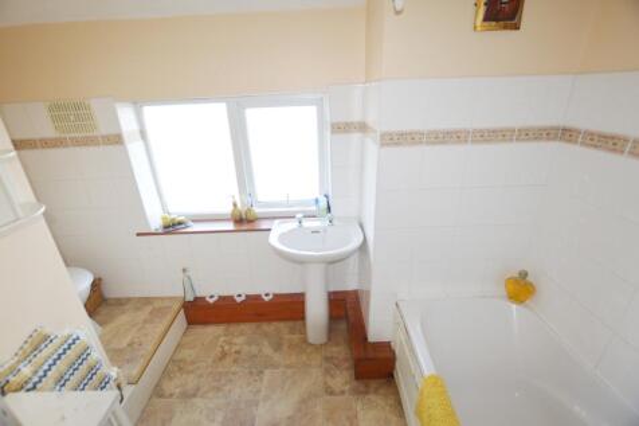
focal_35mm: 15
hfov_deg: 100.4
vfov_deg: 77.3
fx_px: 266
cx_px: 320
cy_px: 213
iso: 400
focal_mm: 10
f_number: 3.5
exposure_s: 1/100
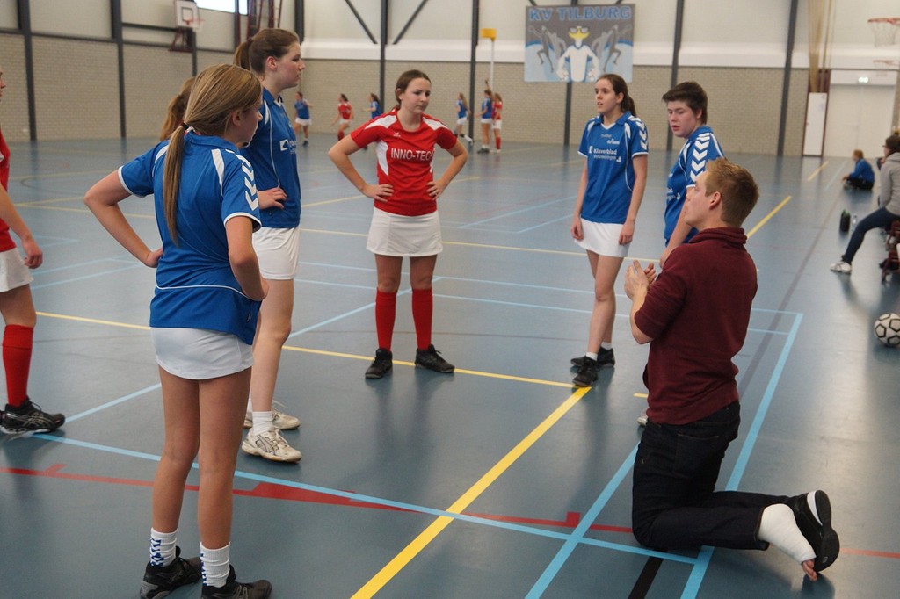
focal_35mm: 30
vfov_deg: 43.6
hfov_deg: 61.9
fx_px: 750
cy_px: 300
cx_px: 450
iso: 800
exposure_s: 1/250
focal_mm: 20
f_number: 2.8
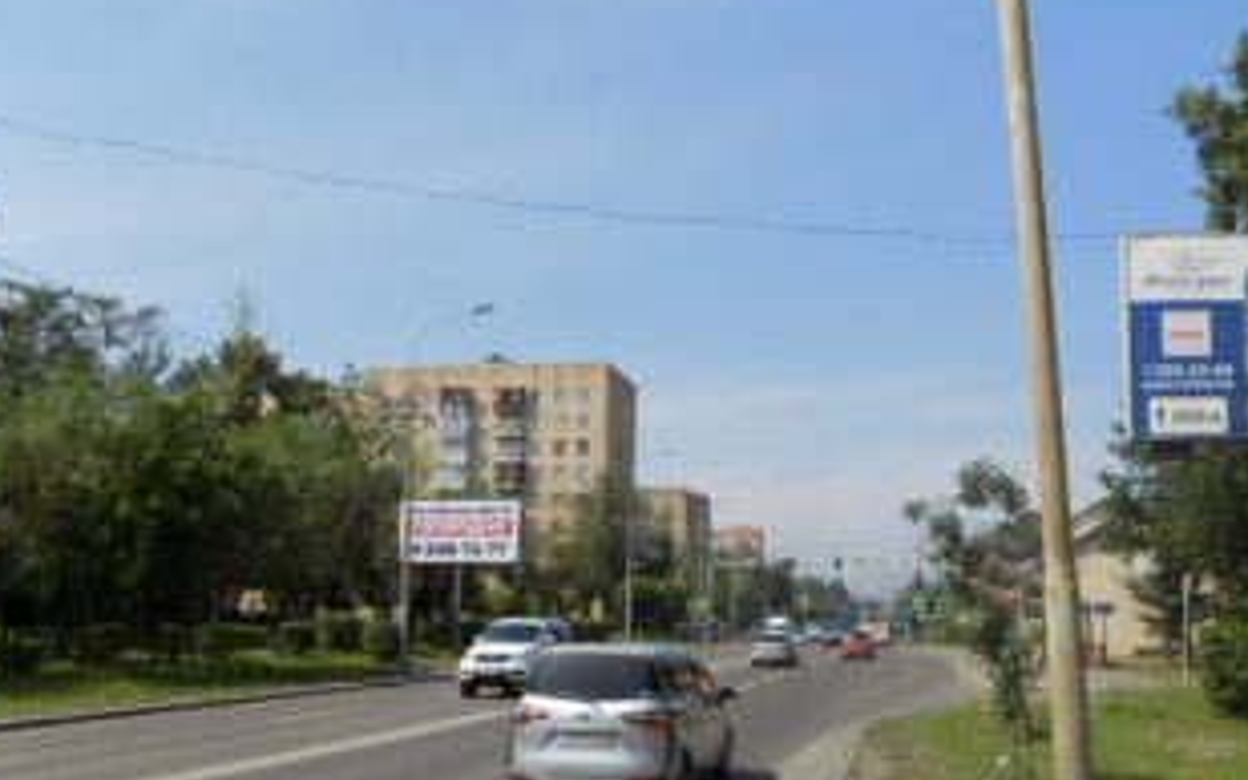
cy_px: 531
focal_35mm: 34
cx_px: 812
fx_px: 1156
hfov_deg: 55.7
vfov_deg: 36.8
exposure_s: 1/1250
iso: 80
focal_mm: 4
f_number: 3.1
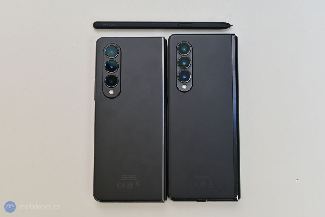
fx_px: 677
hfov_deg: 27.0
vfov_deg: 18.2
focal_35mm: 75
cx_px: 162
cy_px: 108
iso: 160
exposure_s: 1/80
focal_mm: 50
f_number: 6.3
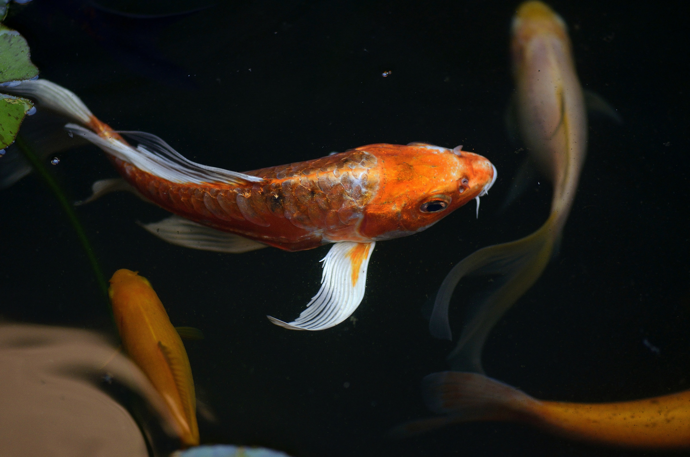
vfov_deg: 8.7
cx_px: 345
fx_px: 3012
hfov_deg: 13.1
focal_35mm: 158
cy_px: 228
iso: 400
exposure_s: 1/500
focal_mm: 105
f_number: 3.2
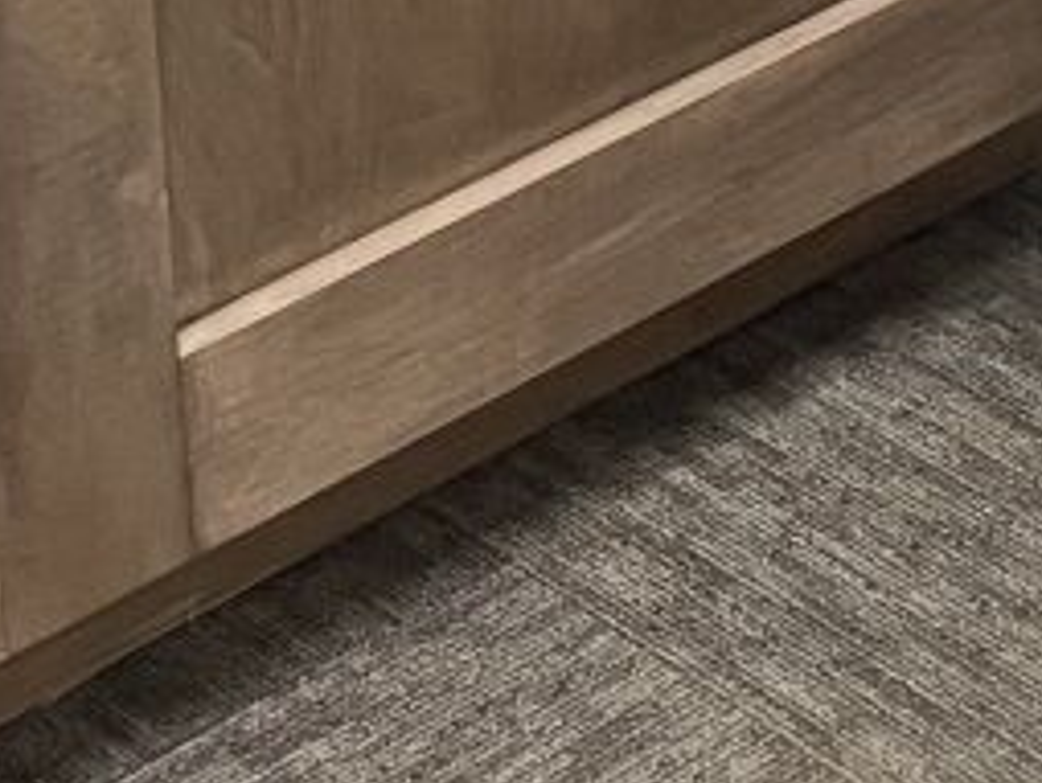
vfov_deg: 8.2
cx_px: 1005
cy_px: -896
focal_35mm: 170
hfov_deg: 11.5
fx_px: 5122
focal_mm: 4.2
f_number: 1.6
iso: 100
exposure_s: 1/60
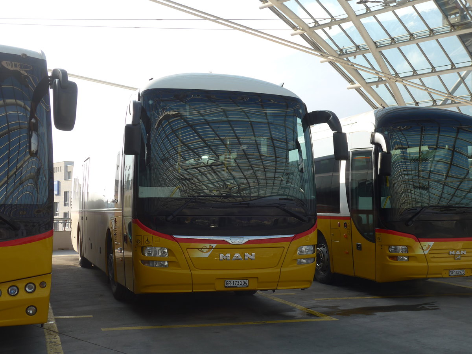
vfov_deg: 29.7
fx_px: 668
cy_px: 177
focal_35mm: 49
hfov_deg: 38.9
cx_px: 236
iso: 80
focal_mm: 10.1
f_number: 3.2
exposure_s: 1/400
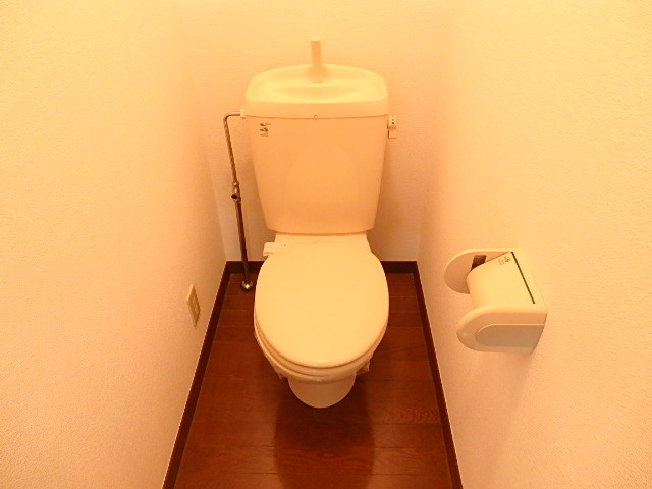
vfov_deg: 54.9
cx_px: 326
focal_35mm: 25
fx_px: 471
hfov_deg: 69.4
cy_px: 244
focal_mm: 4.5
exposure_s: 1/15
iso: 800
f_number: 3
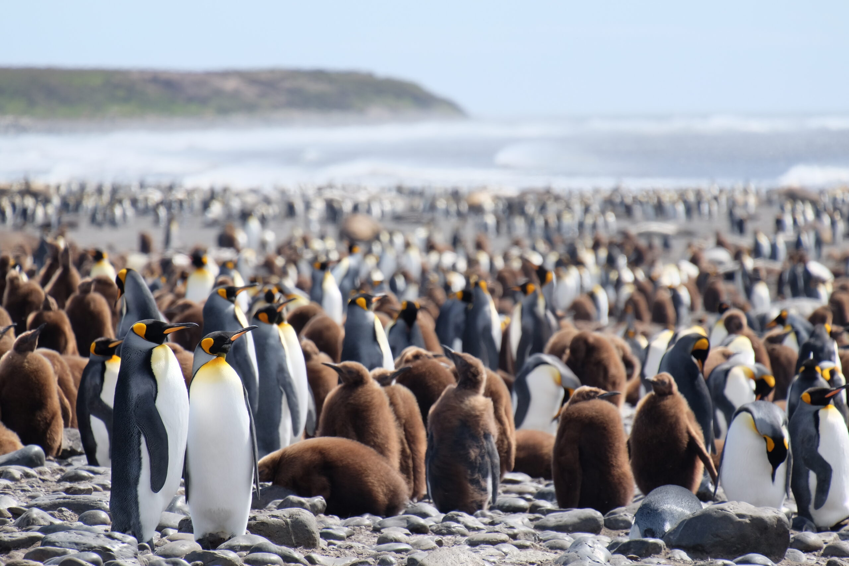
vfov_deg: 3.1
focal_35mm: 450
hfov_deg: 4.6
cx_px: 424
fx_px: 10612
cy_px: 283
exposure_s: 1/500
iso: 400
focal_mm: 300
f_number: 8
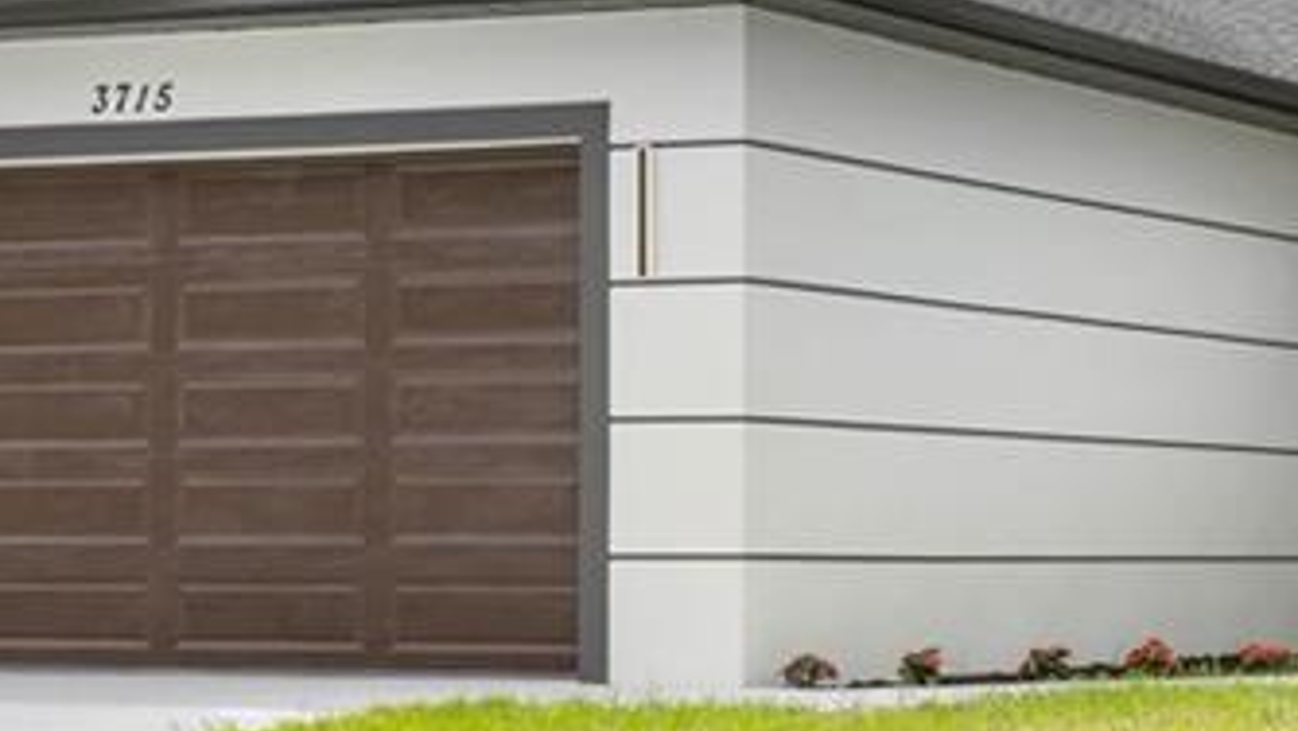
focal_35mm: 122
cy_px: 451
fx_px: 4200
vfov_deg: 9.9
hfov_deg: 17.2
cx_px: 1236
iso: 50
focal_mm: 38
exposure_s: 1/40
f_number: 7.1
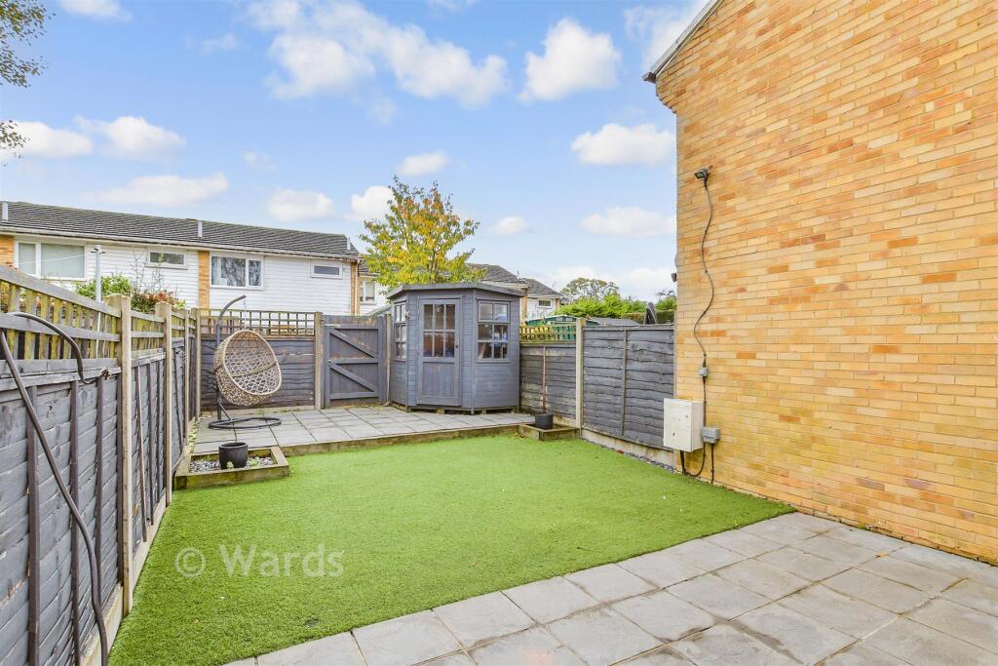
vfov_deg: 77.3
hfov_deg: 100.4
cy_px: 333
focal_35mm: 15
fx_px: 416
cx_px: 499
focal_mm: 10
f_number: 8
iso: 160
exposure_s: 1/60
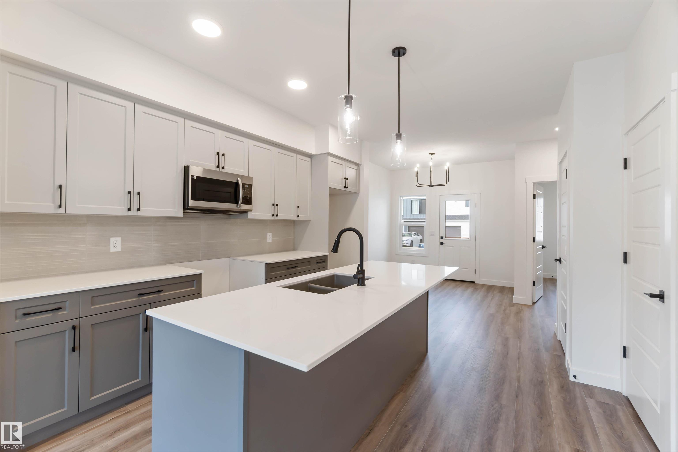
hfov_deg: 100.4
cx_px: 339
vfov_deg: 77.3
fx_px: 282
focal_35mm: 15
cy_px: 226
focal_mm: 10
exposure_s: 1/30
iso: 125
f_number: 4
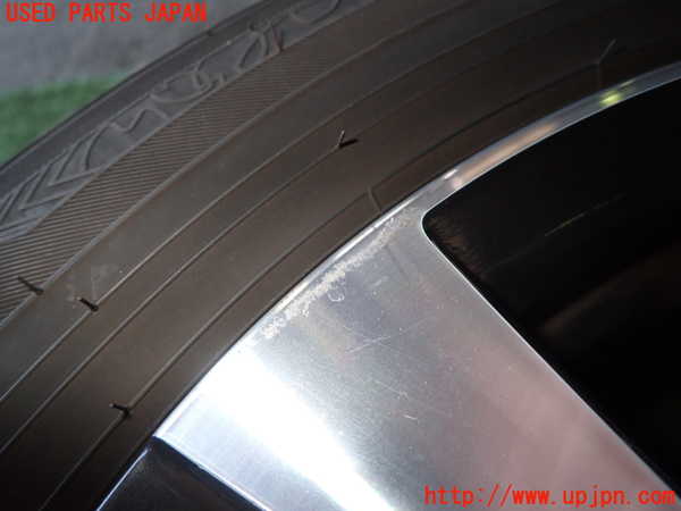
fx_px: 492
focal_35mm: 25
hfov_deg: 69.4
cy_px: 256
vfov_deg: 54.9
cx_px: 340
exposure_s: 1/30
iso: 200
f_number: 5.6
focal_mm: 4.5
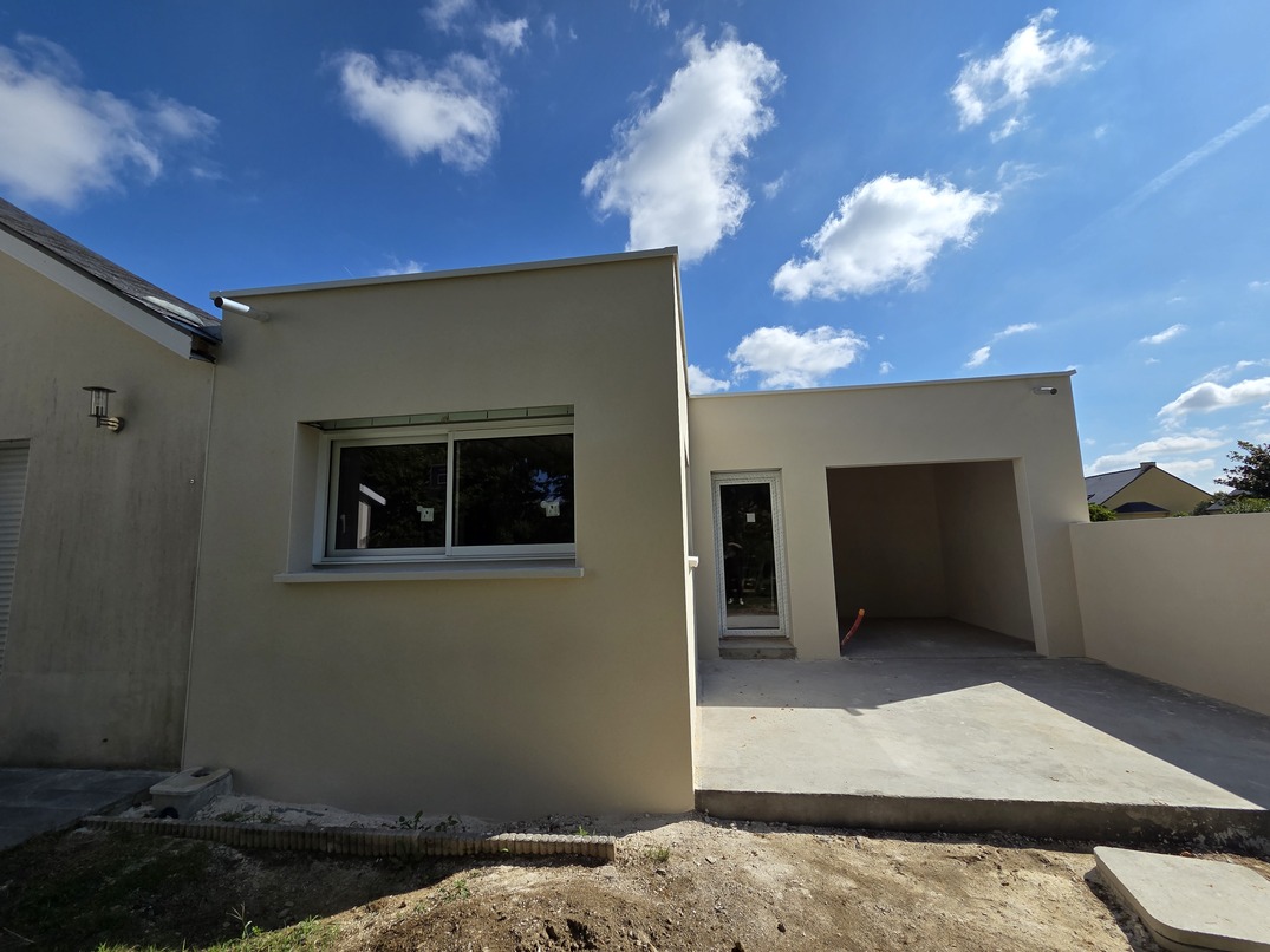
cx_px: 635
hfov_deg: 106.2
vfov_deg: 89.9
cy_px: 476
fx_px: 477
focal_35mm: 13
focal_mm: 2.2
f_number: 2.2
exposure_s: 1/3050
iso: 50
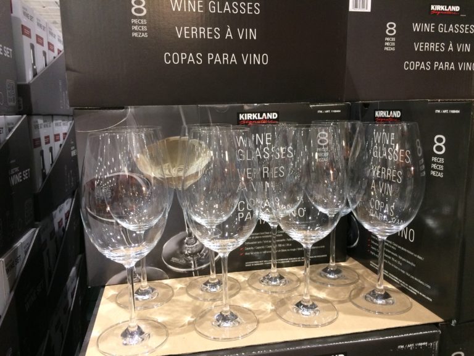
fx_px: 397
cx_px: 237
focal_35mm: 29
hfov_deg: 61.7
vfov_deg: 48.2
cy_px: 178
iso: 160
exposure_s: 1/30
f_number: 2.2
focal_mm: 4.15
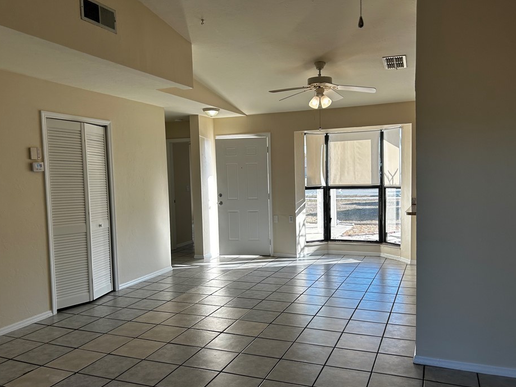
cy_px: 206
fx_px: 432
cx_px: 253
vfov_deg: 48.2
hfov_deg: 61.6
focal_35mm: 29
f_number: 1.5
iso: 50
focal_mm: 5.7
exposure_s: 1/389
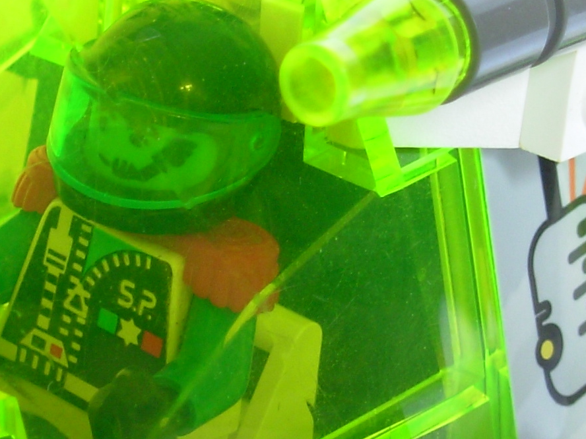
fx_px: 3758
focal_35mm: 222
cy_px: 319
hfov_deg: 8.9
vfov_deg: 6.7
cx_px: 171
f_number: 3.5
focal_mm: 11.5
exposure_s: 1/5.7
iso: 55
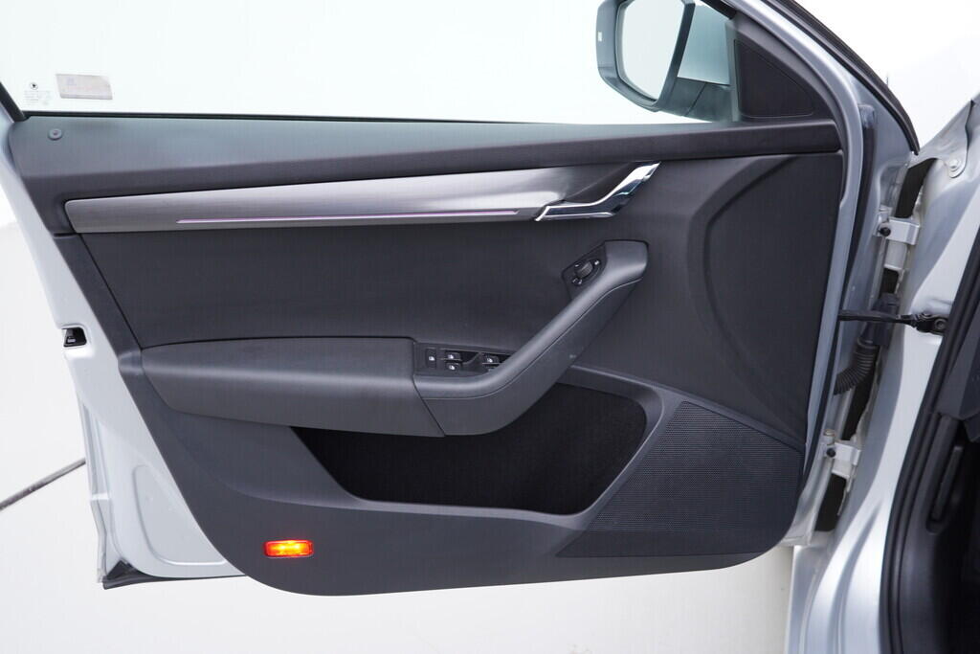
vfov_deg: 36.9
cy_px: 327
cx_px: 490
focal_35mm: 36
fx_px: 980
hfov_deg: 53.1
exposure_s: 1/40
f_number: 2.8
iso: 125
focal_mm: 24
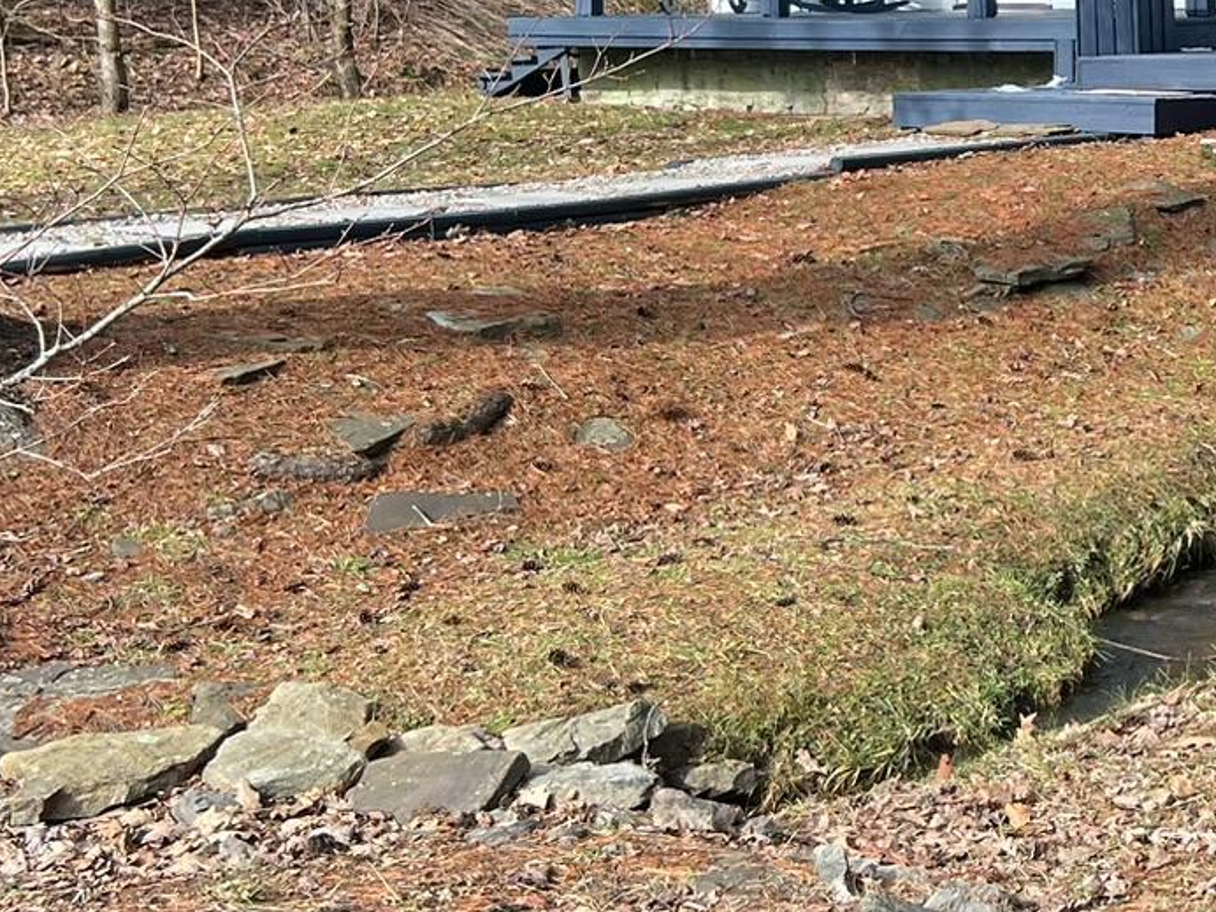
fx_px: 2705
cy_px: 162
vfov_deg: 18.9
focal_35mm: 77
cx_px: 1249
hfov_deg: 24.1
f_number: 1.5
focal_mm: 5.7
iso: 50
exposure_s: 1/887
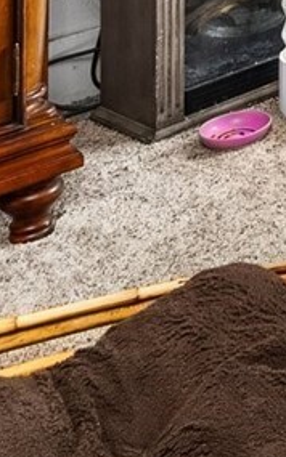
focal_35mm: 97
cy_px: -407
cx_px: 860
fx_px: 1210
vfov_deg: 17.0
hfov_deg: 10.0
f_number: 8
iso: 500
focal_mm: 16
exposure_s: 1.3
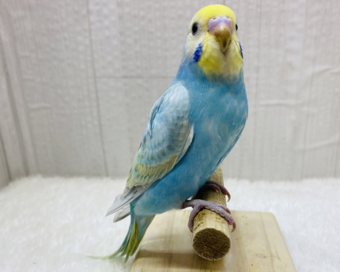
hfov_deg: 64.0
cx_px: 180
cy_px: 137
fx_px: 272
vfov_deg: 53.2
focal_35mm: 27
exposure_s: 1/100
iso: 64
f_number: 1.8
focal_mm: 4.25
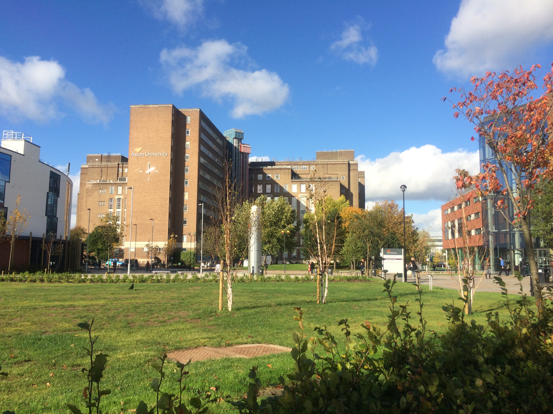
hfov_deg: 60.0
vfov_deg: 46.8
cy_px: 207
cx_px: 276
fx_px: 479
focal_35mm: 30
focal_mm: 4.12
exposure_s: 1/1709
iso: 40
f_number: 2.2
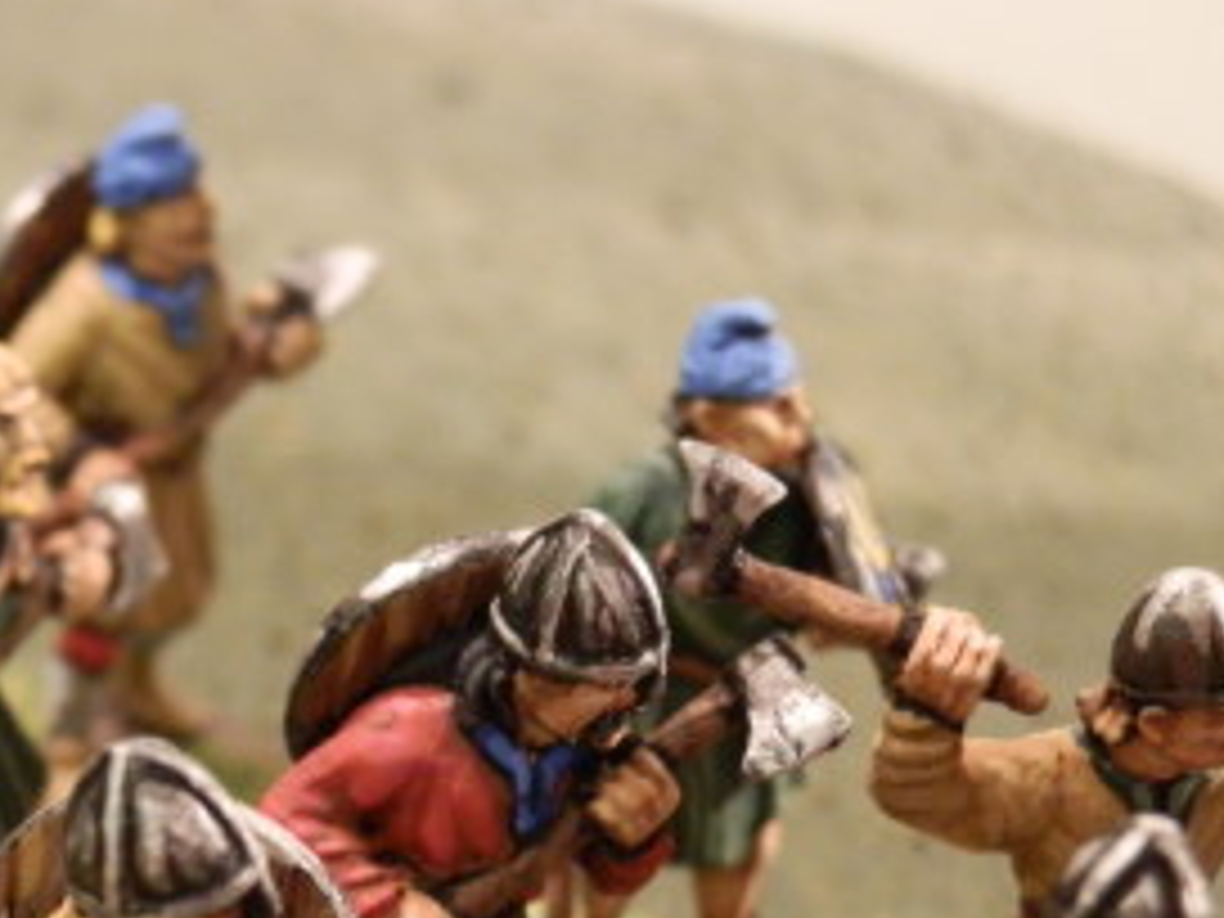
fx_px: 4243
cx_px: 158
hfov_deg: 16.2
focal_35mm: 120
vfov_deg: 12.3
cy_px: 824
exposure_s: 1/8
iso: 320
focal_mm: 10.99
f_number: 3.7
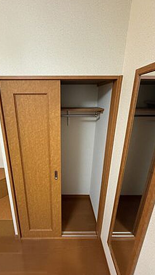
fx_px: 117
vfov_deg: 99.3
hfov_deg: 66.6
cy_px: 133
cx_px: 63
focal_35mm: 16
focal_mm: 2.22
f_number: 2.2
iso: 400
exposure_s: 1/50
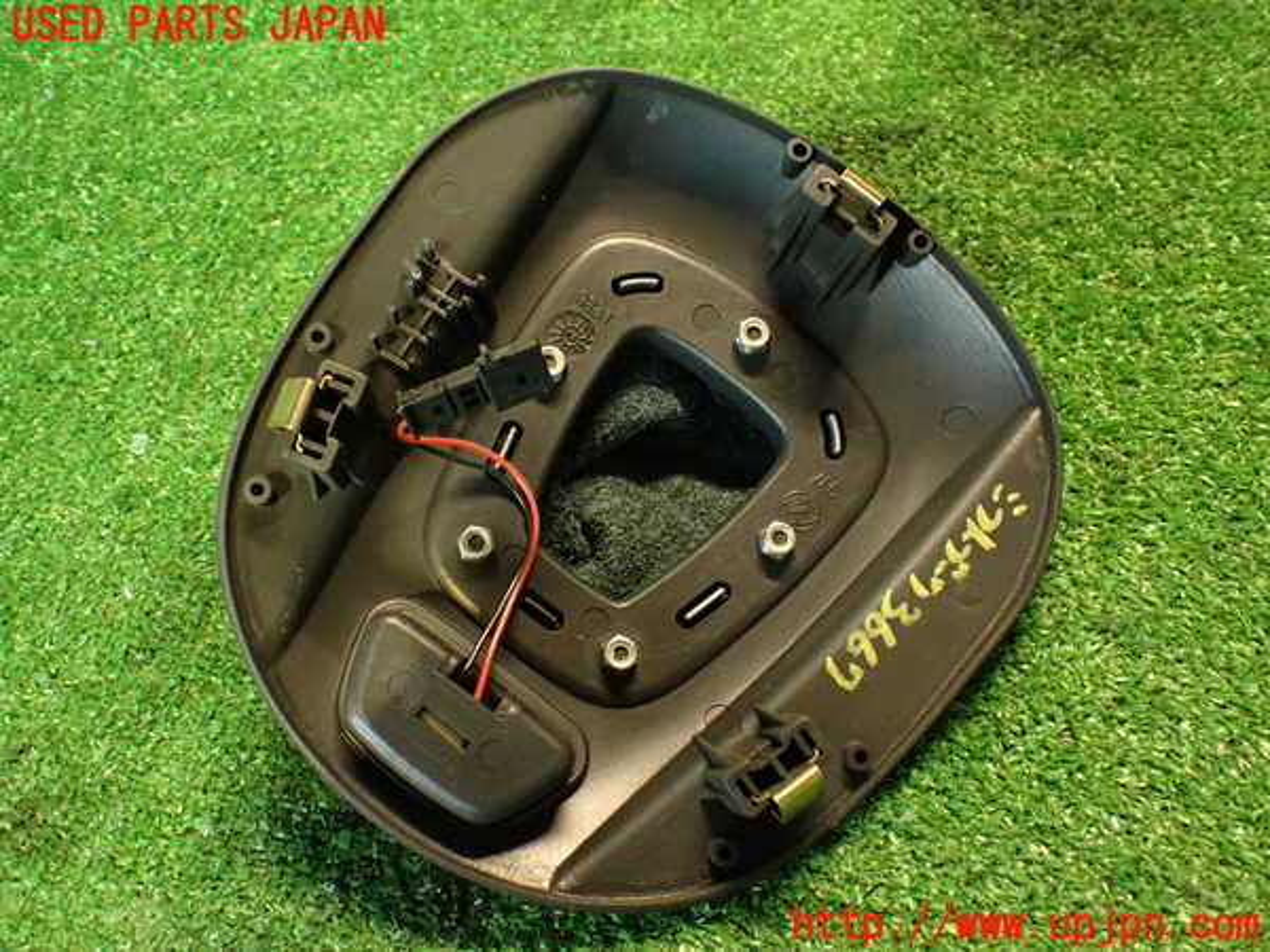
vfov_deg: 44.2
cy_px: 476
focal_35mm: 32
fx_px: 1174
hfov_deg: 56.8
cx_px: 635
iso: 640
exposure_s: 1/30
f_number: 2.4
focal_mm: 5.79
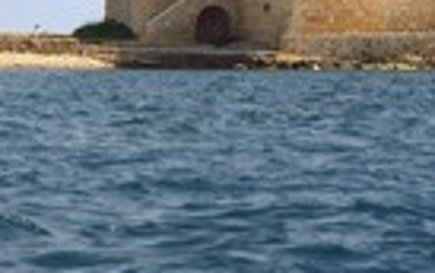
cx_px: 117
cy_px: -60
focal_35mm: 623
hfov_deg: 3.4
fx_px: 7395
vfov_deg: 2.1
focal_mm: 200
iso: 200
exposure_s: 1/1000
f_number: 9
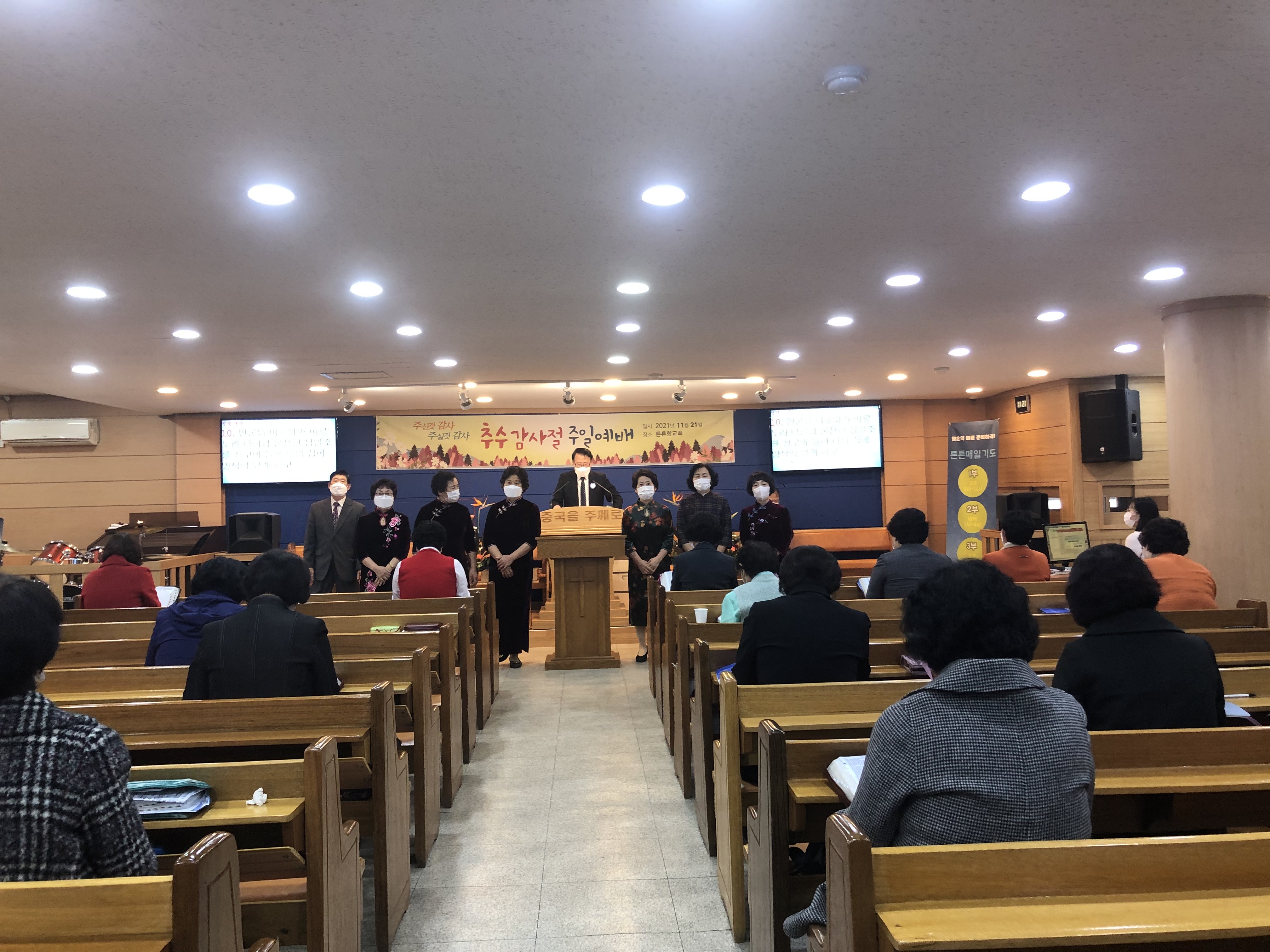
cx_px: 635
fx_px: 1027
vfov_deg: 49.7
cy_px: 476
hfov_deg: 63.4
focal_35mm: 28
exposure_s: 1/15
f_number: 1.8
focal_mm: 3.99
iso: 40
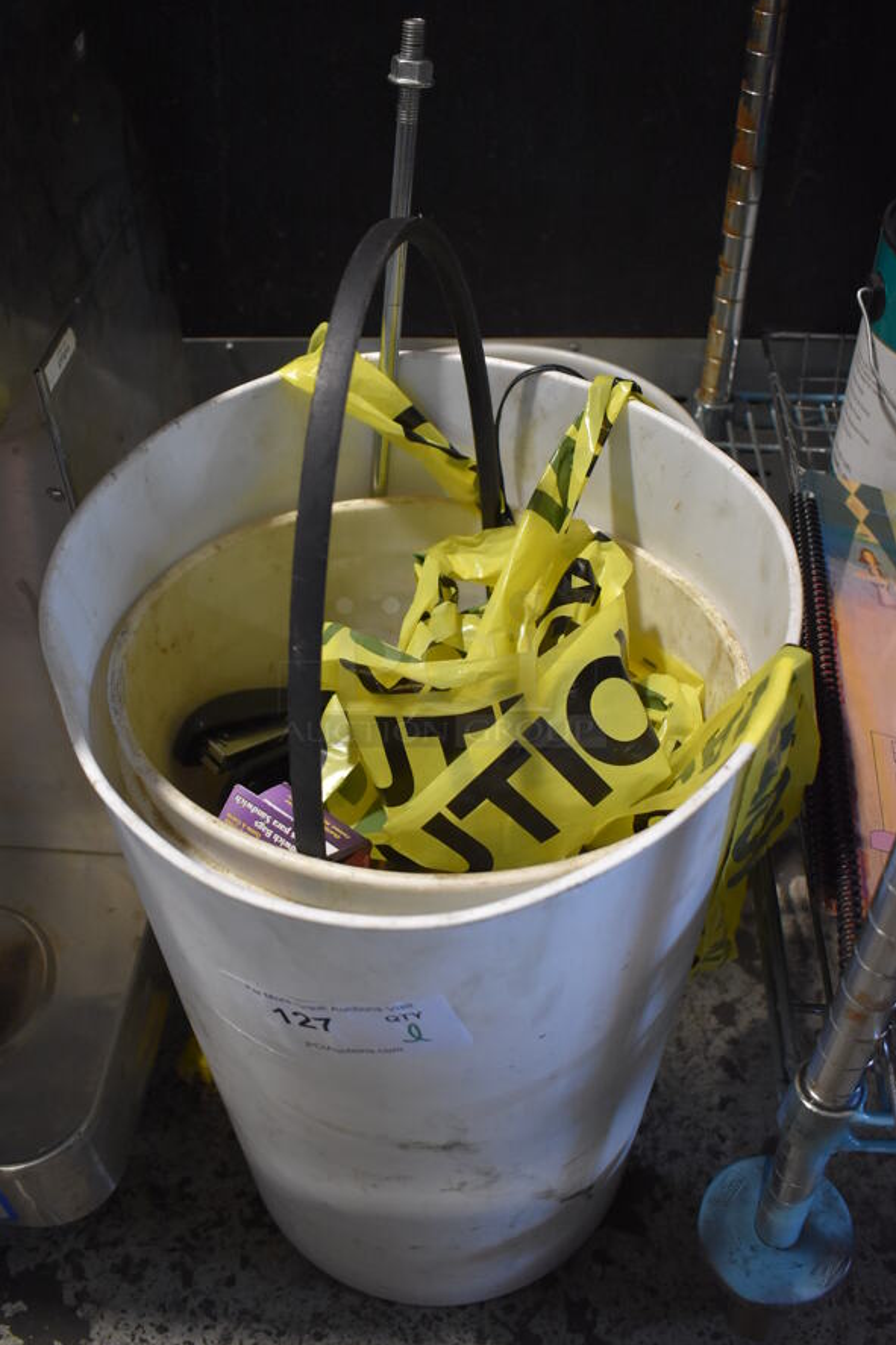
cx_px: 438
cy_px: 668
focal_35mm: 34
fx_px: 1270
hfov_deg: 38.9
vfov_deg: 55.8
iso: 2000
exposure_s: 1/125
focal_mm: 22
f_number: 3.8
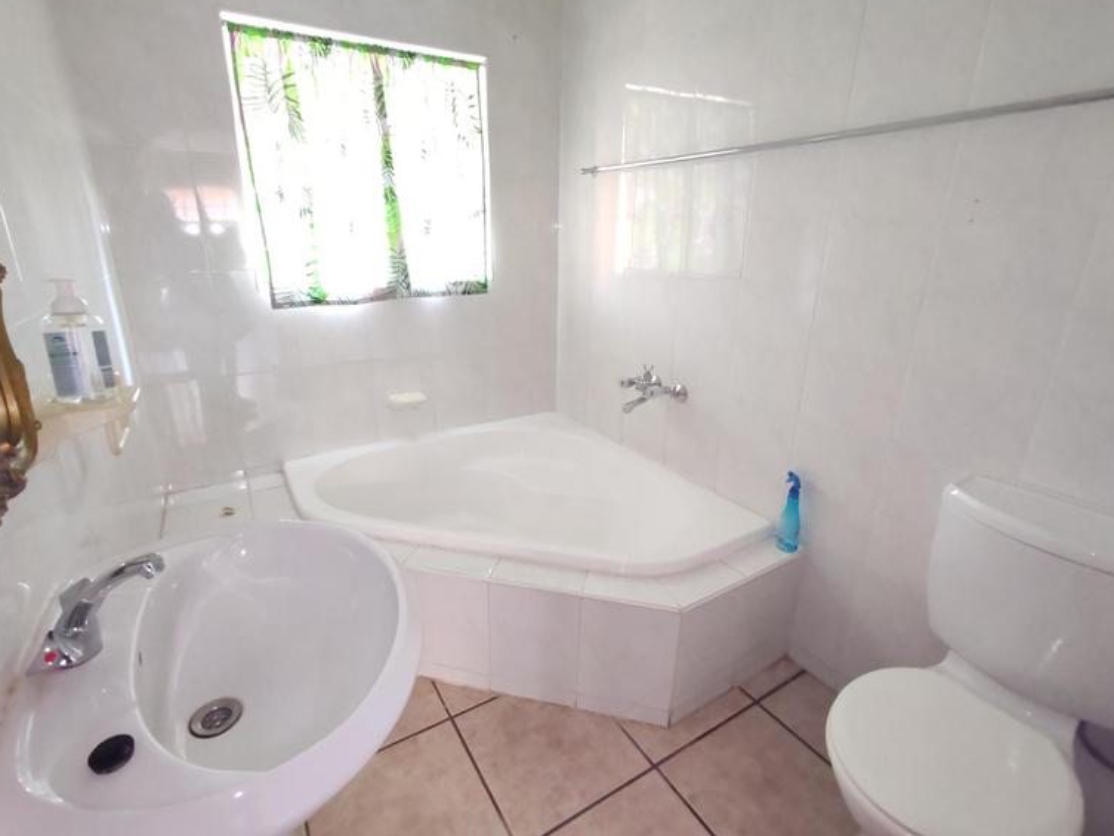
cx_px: 539
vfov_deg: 74.7
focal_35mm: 17
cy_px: 405
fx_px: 547
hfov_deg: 91.0
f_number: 2.2
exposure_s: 1/20
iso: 1600
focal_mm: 1.96
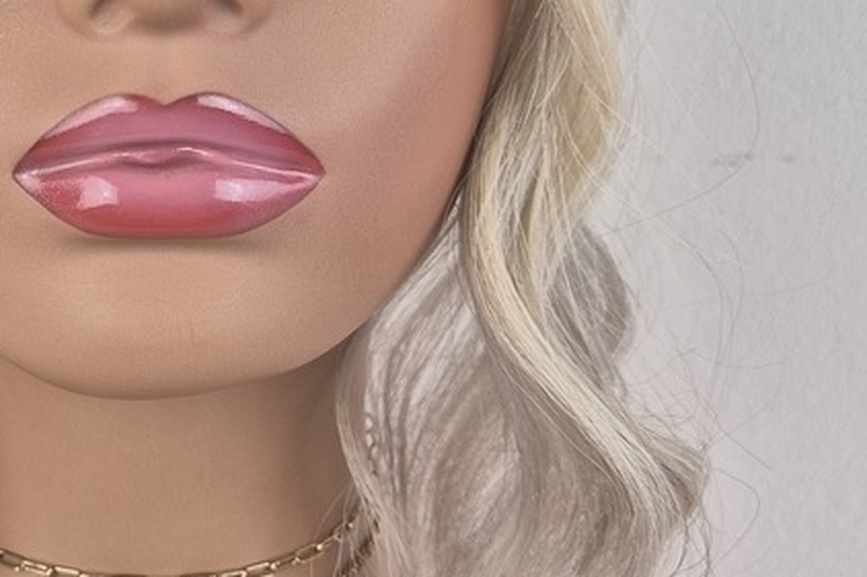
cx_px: 88
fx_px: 1637
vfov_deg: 20.0
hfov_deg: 28.5
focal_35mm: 68
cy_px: 263
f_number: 1.8
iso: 50
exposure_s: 1/100
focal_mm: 5.4
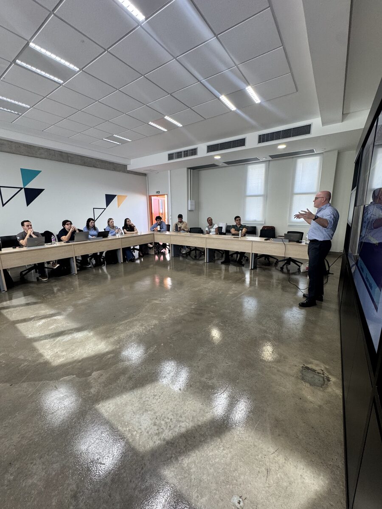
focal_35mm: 14
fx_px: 206
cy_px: 254
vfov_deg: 102.1
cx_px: 191
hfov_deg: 85.7
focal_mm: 2.22
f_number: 2.2
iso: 160
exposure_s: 1/120
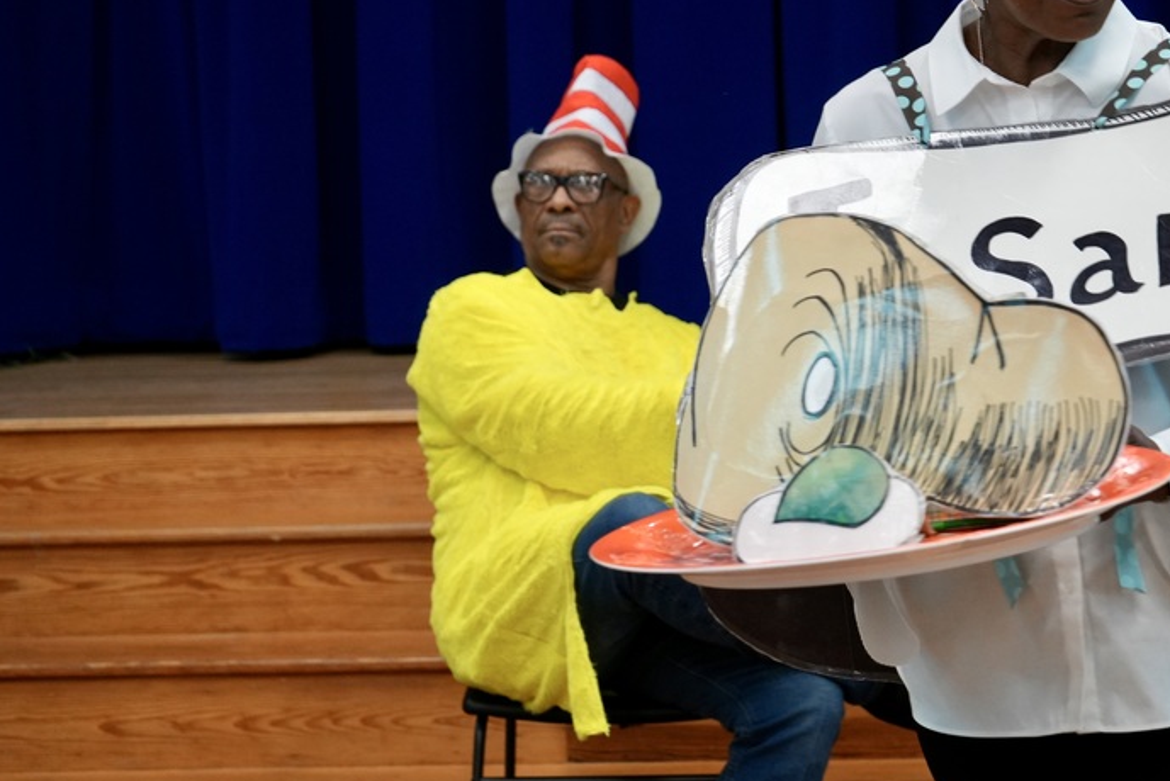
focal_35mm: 104
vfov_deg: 13.1
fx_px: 3381
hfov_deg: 19.5
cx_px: 829
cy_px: 216
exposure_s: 1/160
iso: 2500
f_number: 5.6
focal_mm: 70
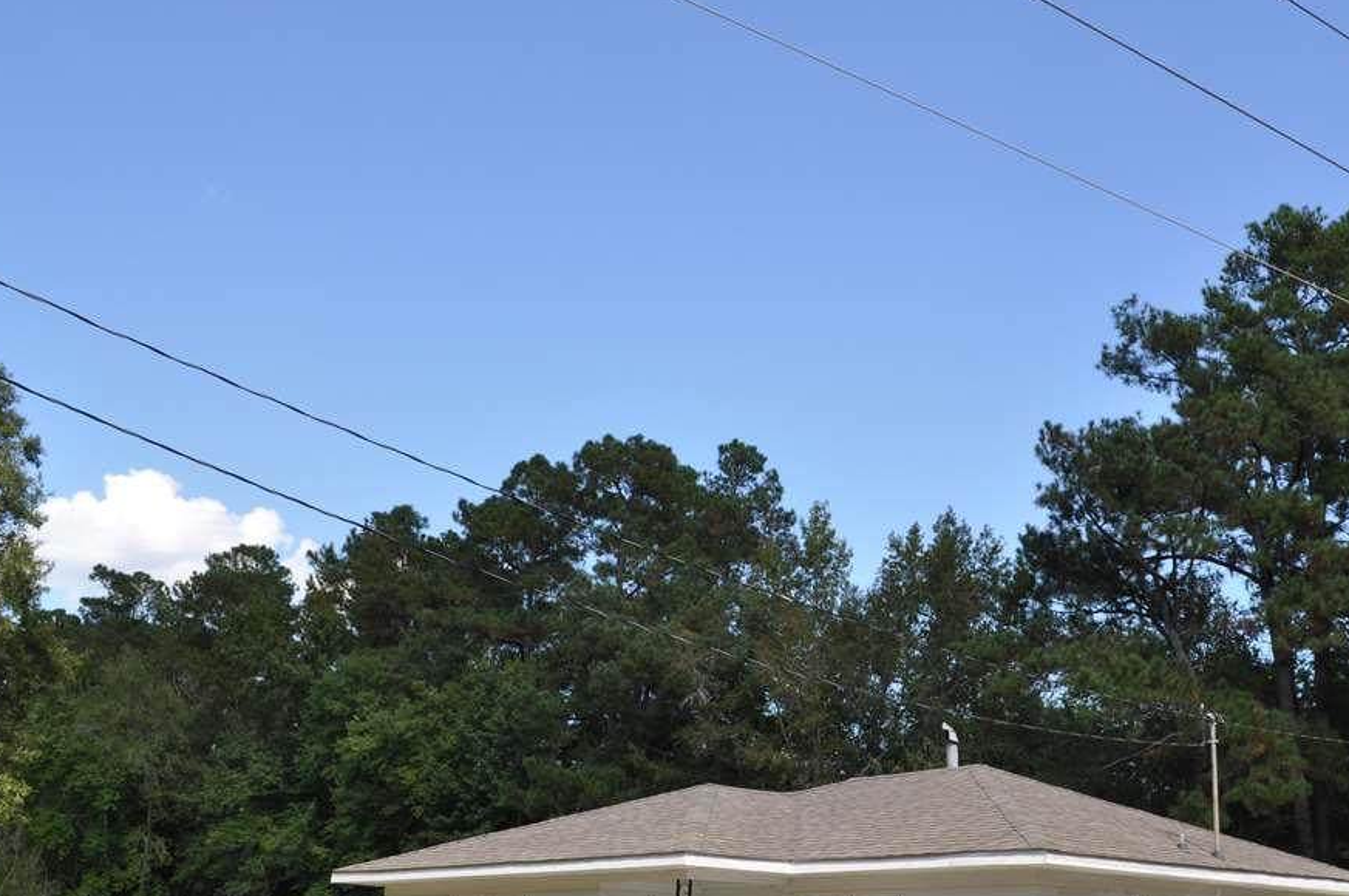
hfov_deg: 43.6
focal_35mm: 44
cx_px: 943
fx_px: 1647
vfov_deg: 30.2
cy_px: 599
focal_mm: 20
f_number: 11
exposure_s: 1/200
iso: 200
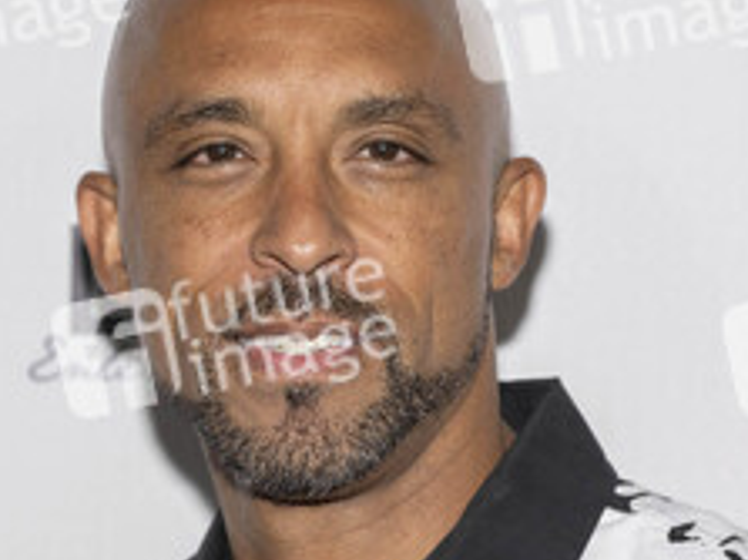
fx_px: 4471
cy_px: 506
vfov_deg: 7.2
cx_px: 322
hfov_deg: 9.6
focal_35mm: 207
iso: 800
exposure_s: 1/200
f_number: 5.6
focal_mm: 120
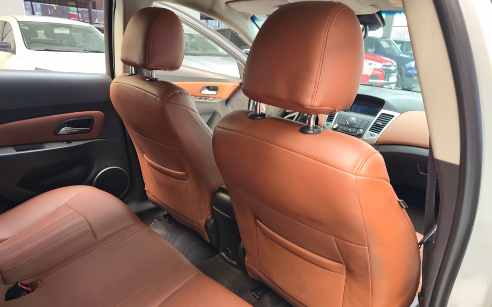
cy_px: 182
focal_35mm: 25
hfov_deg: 72.5
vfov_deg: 49.0
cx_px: 241
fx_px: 335
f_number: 1.7
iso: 64
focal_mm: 6.3
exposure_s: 1/60
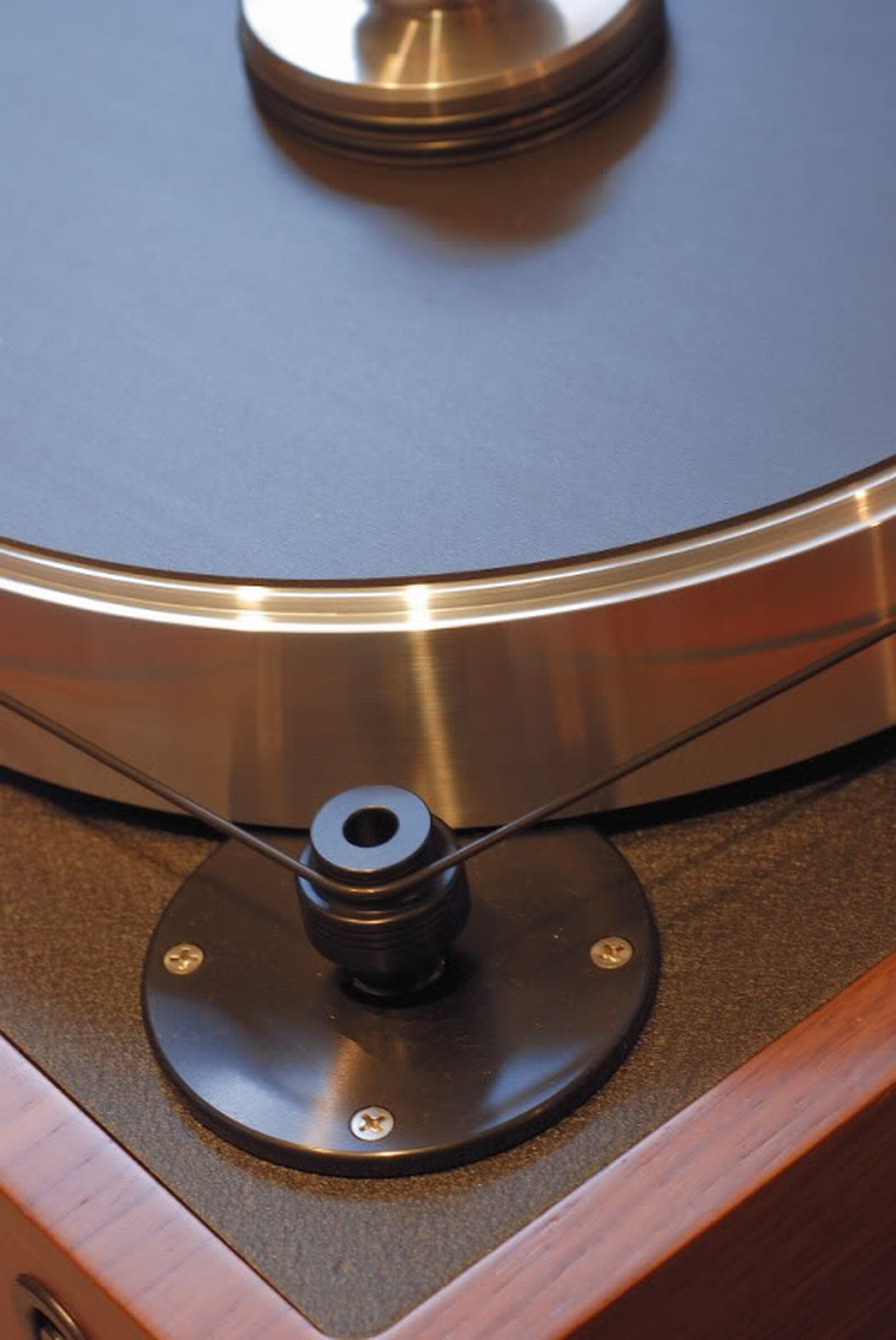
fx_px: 3352
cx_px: 448
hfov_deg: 15.2
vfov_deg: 22.6
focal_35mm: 90
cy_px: 670
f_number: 8
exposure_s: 1/1.3
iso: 200
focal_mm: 60
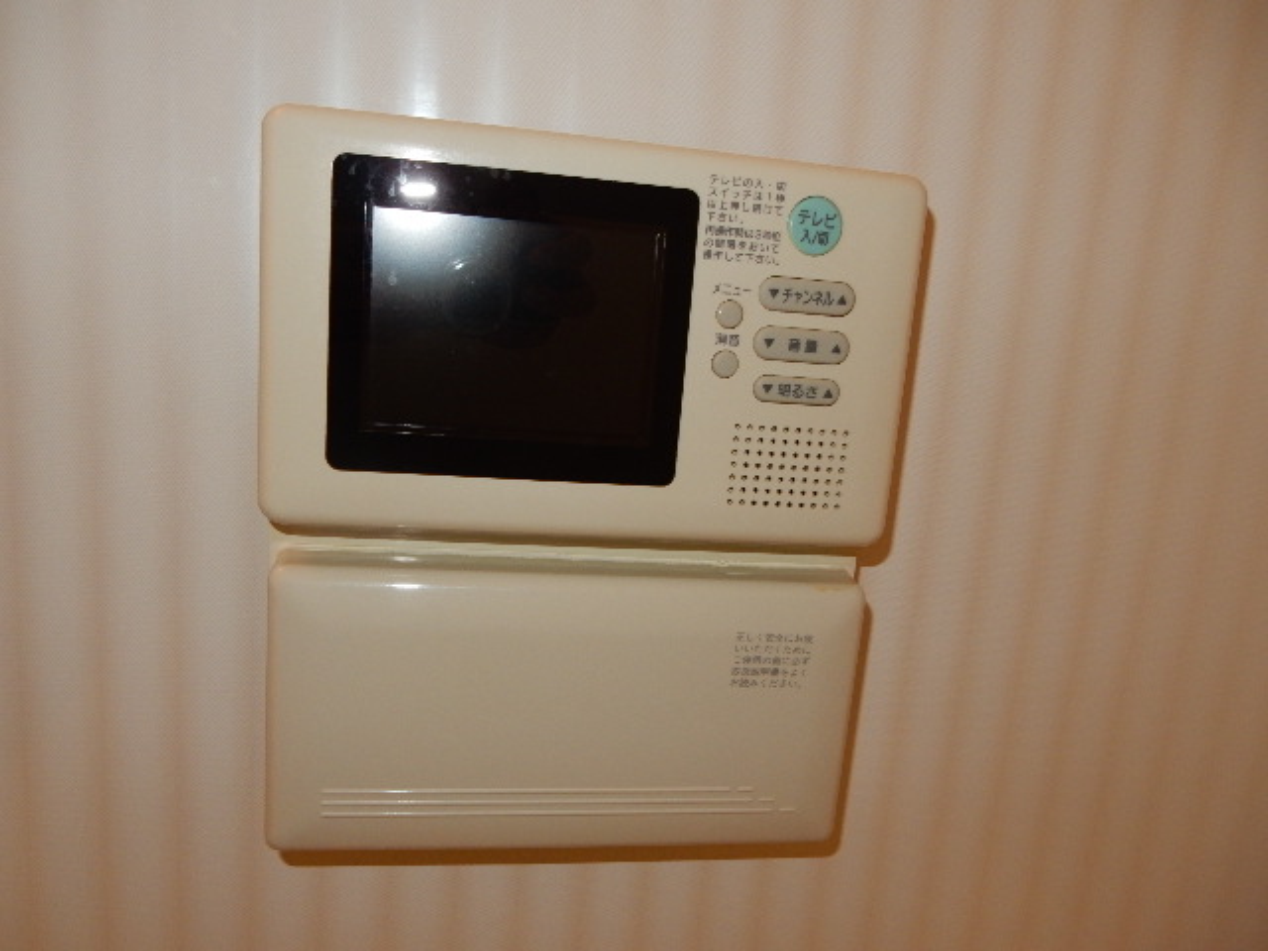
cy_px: 476
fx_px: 916
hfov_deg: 69.4
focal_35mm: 25
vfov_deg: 54.9
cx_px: 634
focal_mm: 4.5
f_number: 3.7
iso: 200
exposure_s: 1/30
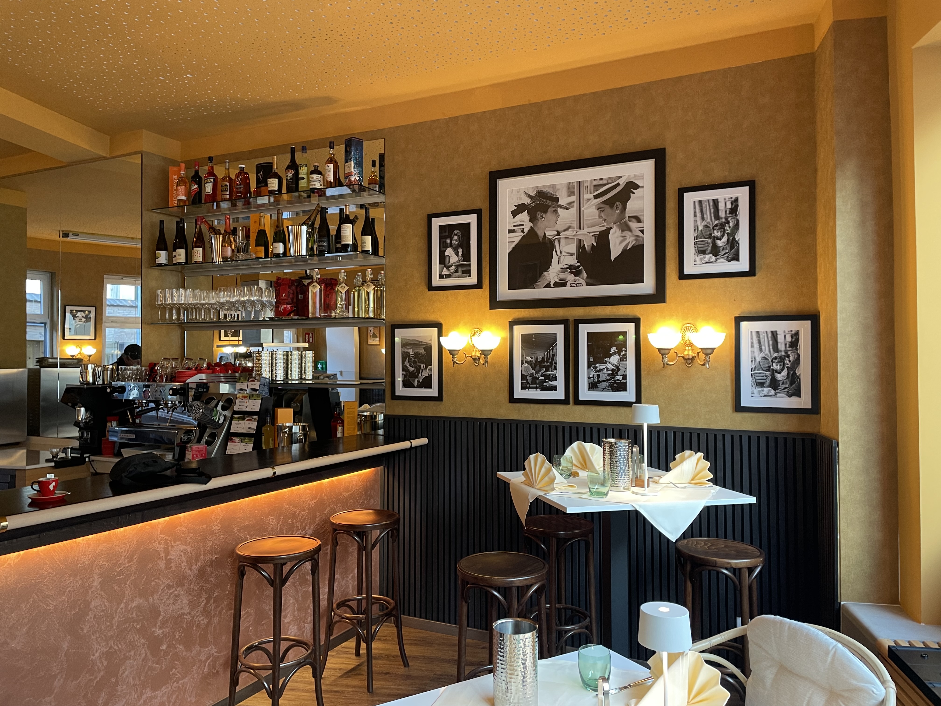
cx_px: 470
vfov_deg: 53.1
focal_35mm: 26
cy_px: 353
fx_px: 707
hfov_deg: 67.3
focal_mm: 4.2
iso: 125
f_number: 1.6
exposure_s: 1/50
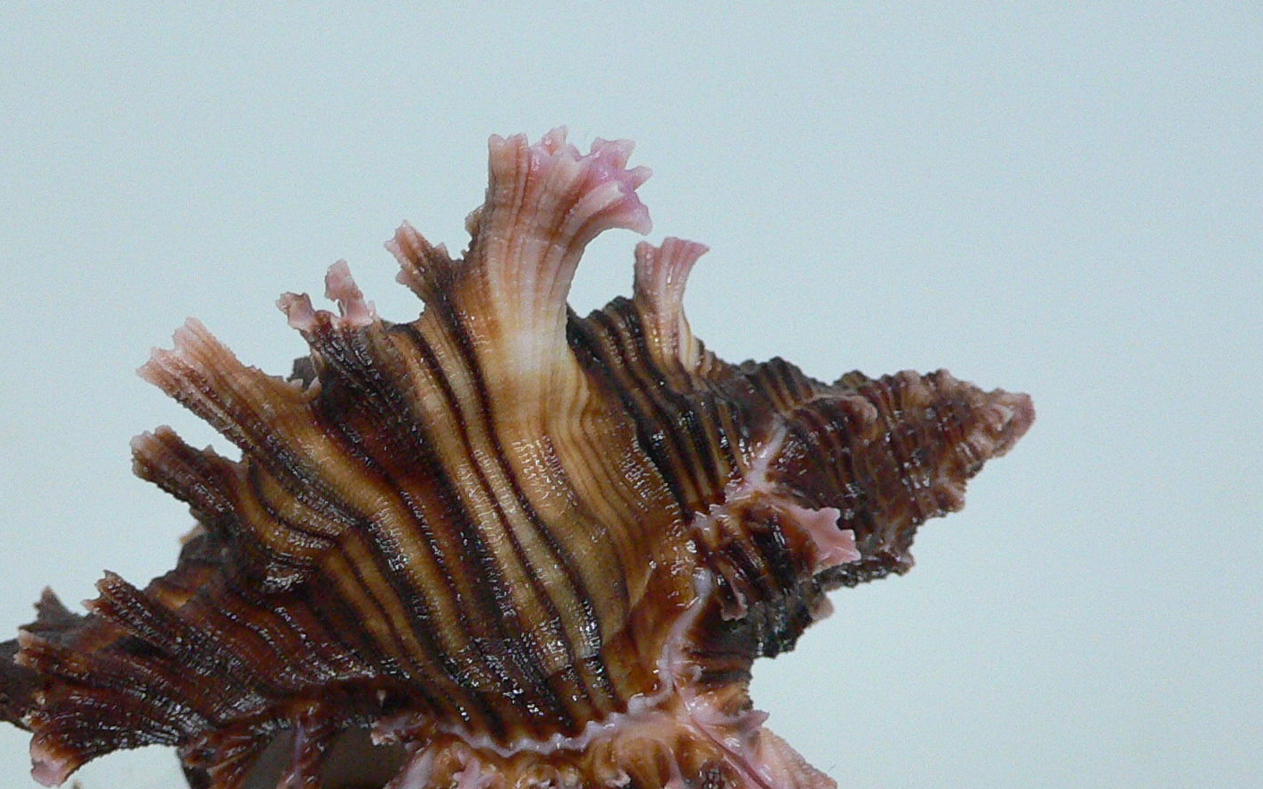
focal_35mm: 53
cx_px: 449
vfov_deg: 24.1
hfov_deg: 37.9
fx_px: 1824
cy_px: 606
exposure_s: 1/40
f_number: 2.8
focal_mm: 4.6
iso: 200
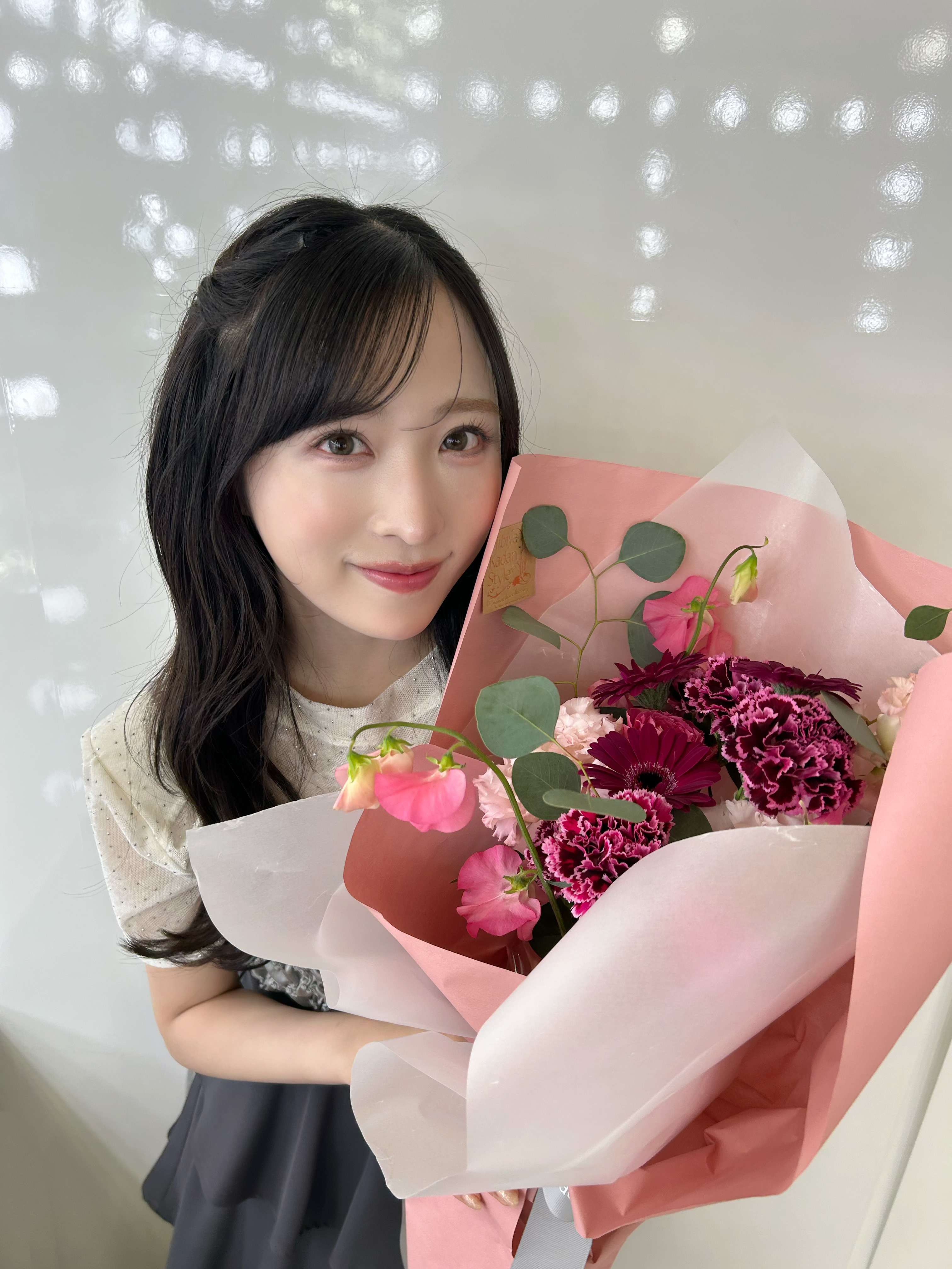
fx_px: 953
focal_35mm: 26
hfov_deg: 53.1
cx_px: 476
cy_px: 634
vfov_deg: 67.3
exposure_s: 1/100
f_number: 1.5
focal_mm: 5.7
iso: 32
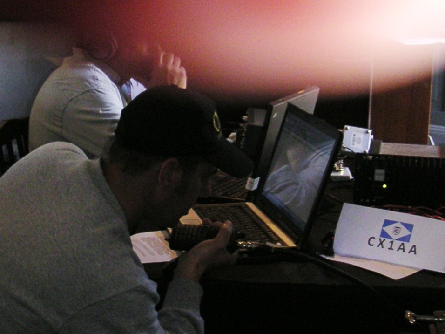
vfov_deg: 18.6
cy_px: 123
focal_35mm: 79
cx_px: 169
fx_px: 1016
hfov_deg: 24.7
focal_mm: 6
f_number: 2.8
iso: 160
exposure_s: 1/45
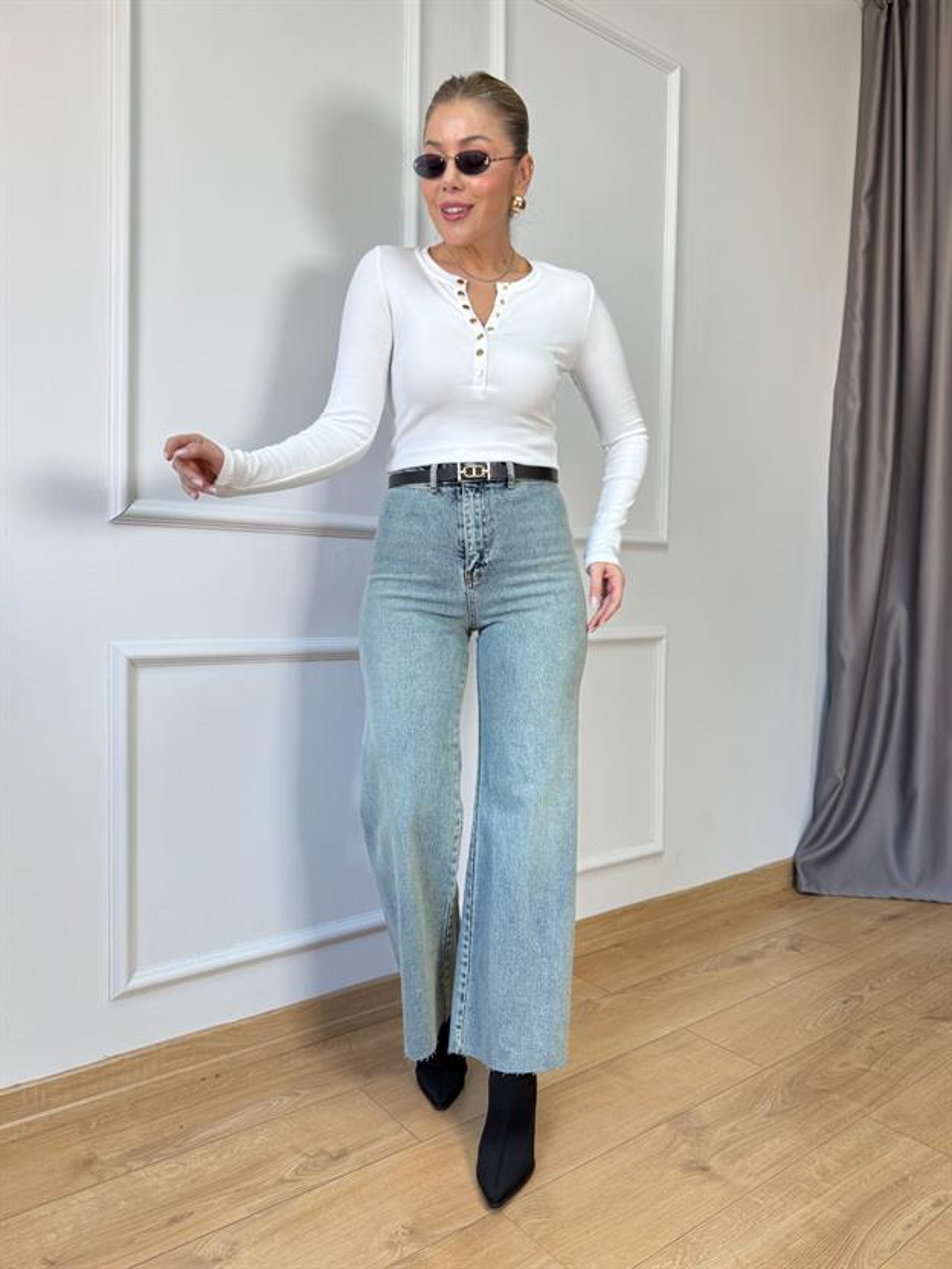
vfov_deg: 71.6
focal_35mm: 24
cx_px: 476
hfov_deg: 56.8
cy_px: 634
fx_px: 880
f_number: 1.78
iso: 100
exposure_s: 1/100
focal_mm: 6.76
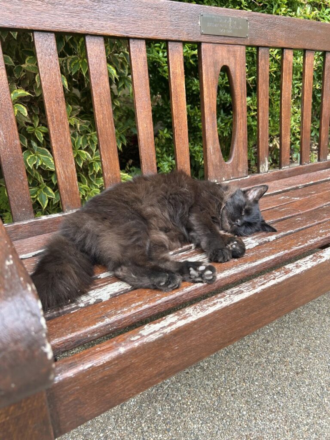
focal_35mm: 26
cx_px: 165
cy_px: 220
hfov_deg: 53.1
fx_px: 330
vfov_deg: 67.3
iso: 40
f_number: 1.5
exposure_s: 1/121
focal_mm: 5.7
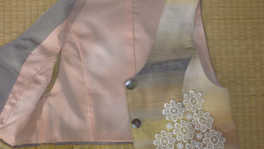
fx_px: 294
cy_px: 87
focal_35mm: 42
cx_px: 110
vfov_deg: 28.3
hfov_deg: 48.2
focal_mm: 5
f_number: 3.1
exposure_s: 1/60
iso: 100
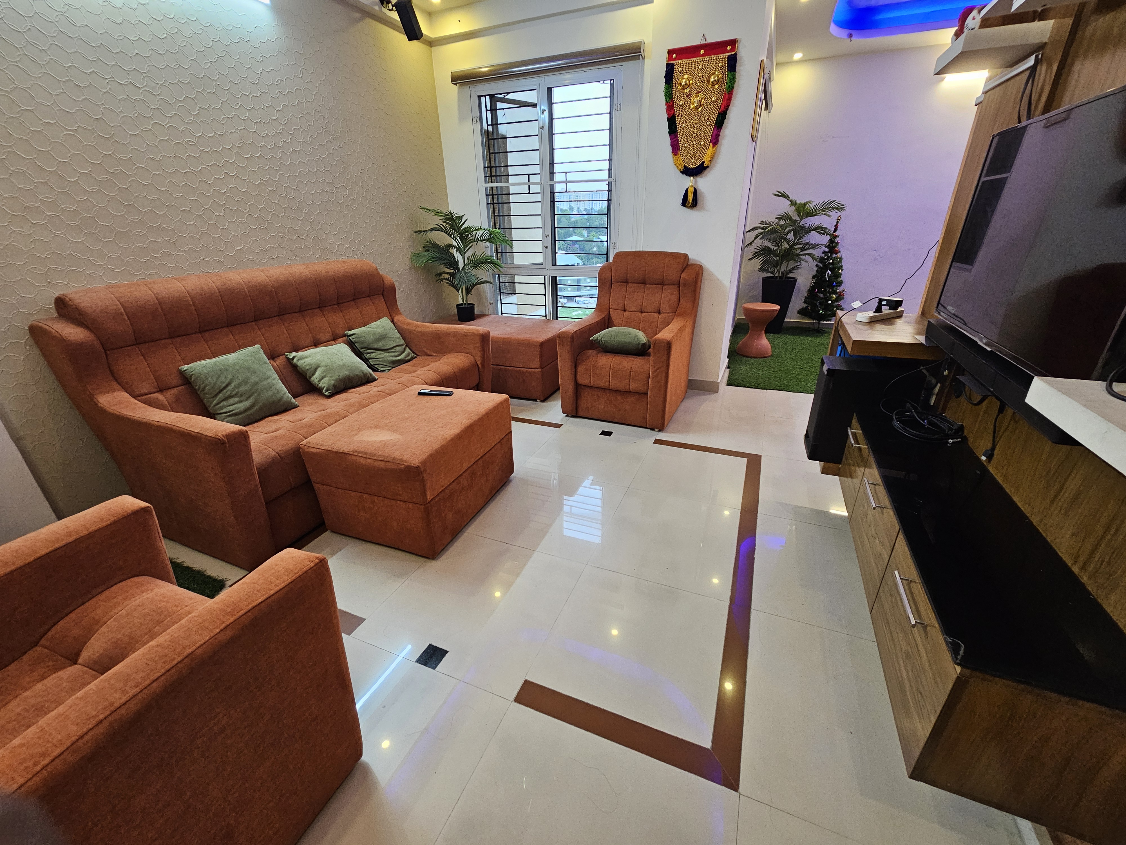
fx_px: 423
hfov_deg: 106.2
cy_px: 422
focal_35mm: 13
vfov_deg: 89.9
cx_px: 563
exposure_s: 1/50
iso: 400
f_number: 2.2
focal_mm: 2.2
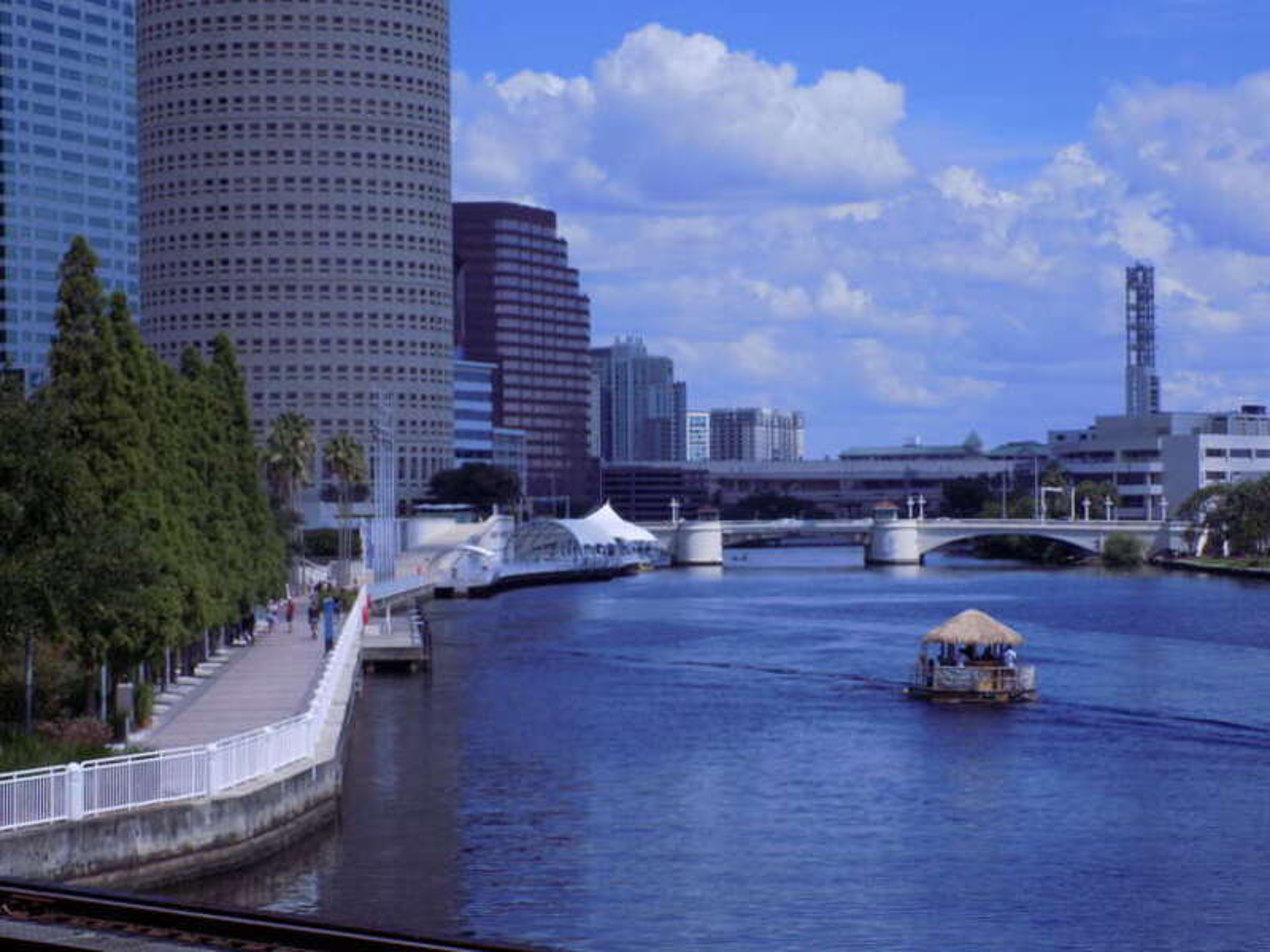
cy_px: 476
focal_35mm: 78
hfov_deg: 25.0
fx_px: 2862
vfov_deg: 18.9
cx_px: 635
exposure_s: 1/1250
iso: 100
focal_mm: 13.9
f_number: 4.3
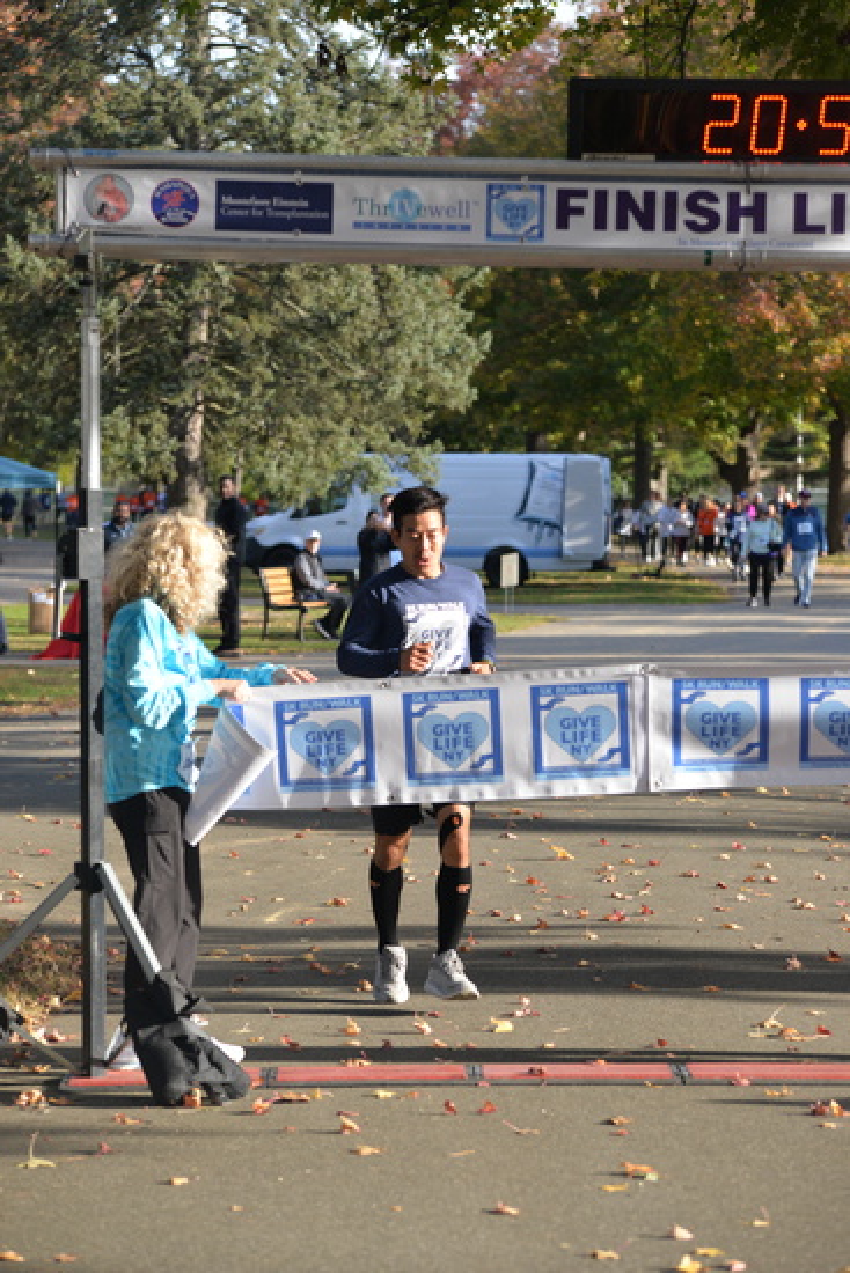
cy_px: 636
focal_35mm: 122
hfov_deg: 11.2
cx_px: 425
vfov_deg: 16.8
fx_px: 4318
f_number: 5.6
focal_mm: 122
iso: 1000
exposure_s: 1/1600
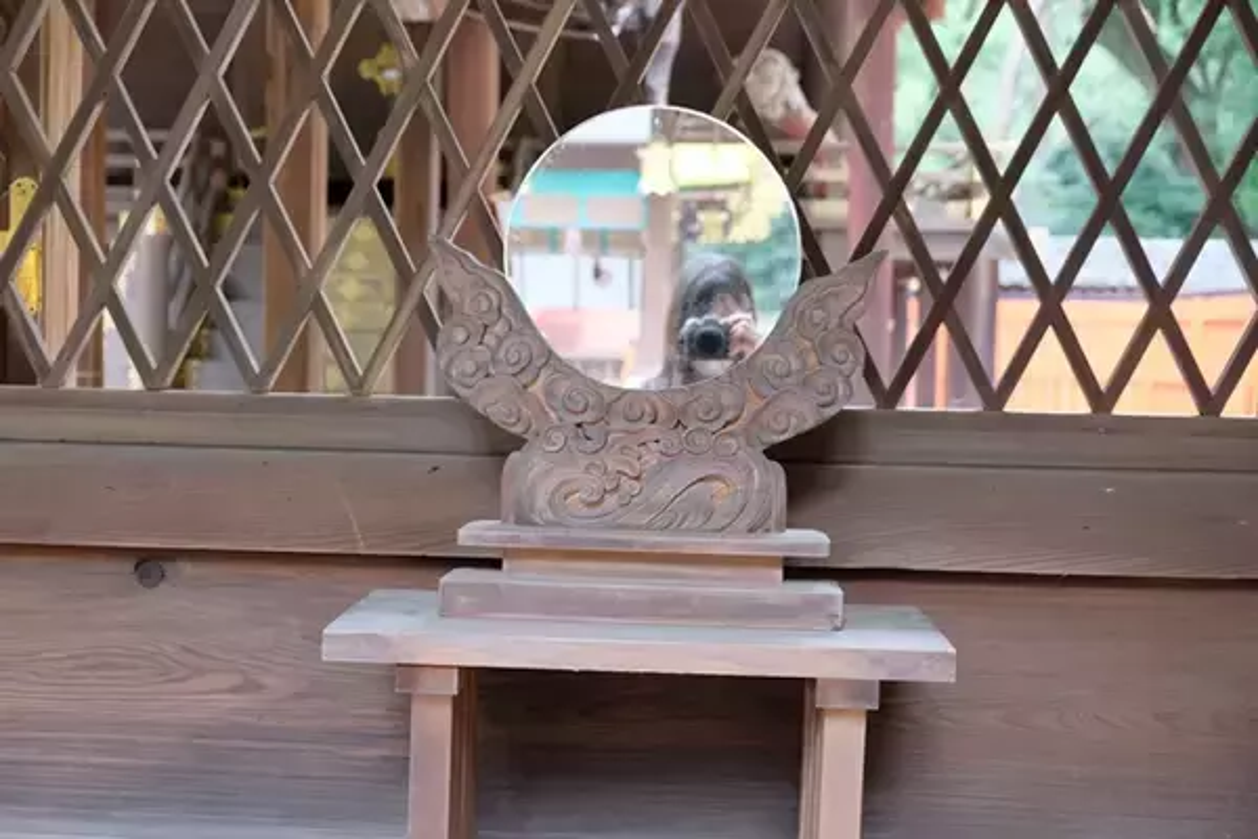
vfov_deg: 27.5
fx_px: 1712
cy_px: 420
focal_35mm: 49
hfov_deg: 40.3
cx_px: 629
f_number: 3.6
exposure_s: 1/60
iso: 5000
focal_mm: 32.9
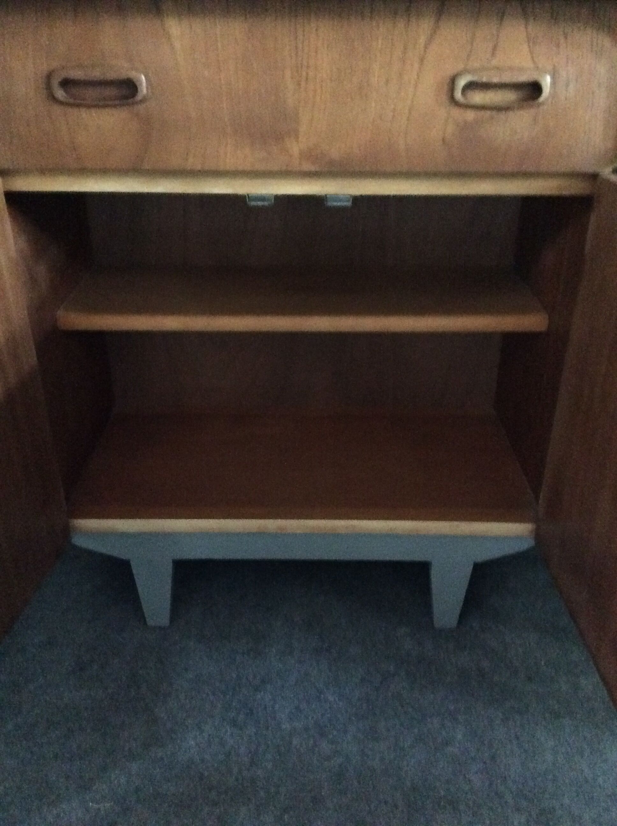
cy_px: 413
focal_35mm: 32
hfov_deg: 44.1
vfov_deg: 56.9
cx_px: 308
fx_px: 763
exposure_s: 1/17
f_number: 2.4
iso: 800
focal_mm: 3.3
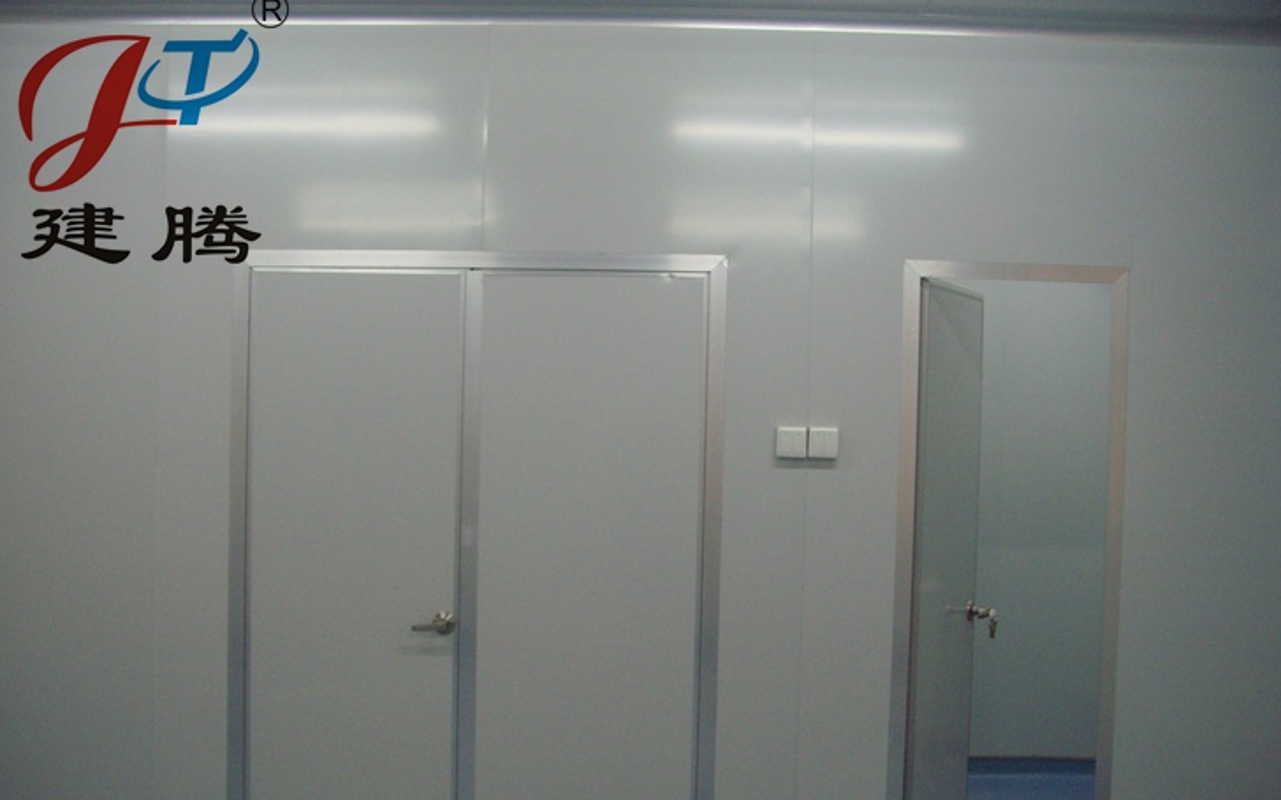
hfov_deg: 47.2
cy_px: 467
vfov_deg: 30.5
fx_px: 1466
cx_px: 642
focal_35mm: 42
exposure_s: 1/45
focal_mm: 6.6
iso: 200
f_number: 3.5
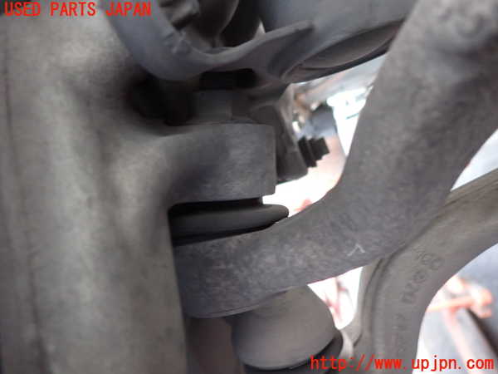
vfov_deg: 54.9
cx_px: 249
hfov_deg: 69.4
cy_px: 187
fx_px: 360
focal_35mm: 25
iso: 400
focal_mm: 4.5
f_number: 2
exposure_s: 1/30
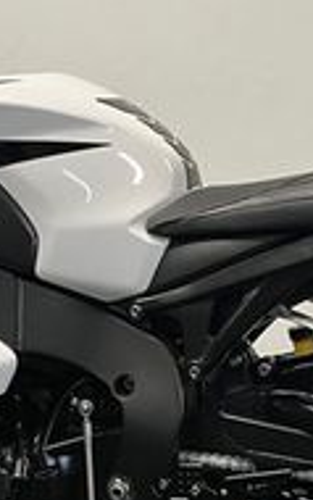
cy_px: 287
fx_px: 1267
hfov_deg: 14.0
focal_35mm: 93
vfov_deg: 22.3
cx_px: 274
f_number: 1.6
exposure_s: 1/50
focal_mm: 5.1
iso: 64
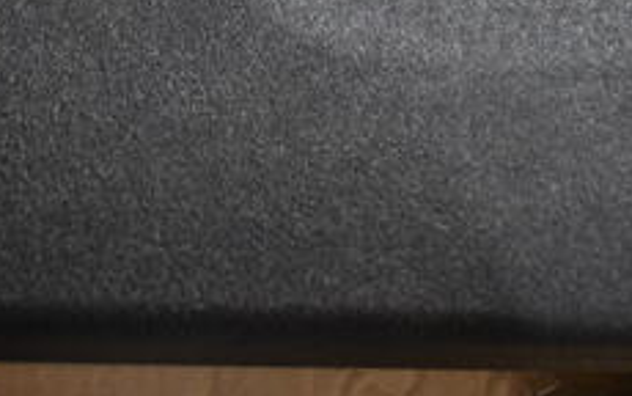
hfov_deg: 23.9
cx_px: 140
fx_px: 1471
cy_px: -160
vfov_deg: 14.5
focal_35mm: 85
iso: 450
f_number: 3.8
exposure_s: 1/30
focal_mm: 21
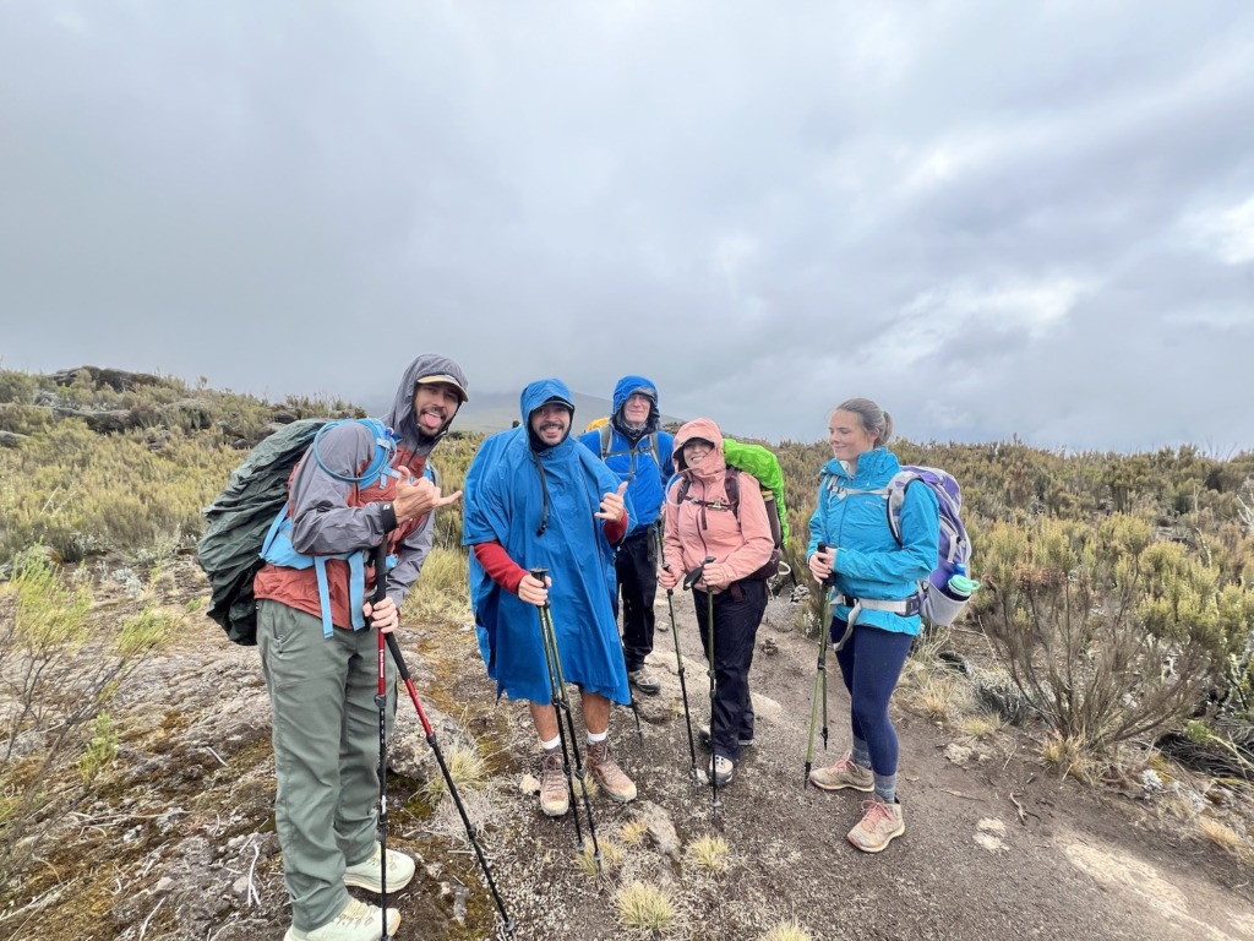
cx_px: 627
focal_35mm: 13
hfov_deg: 106.2
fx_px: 471
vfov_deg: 89.9
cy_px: 470
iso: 32
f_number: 1.8
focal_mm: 1.57
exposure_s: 1/847
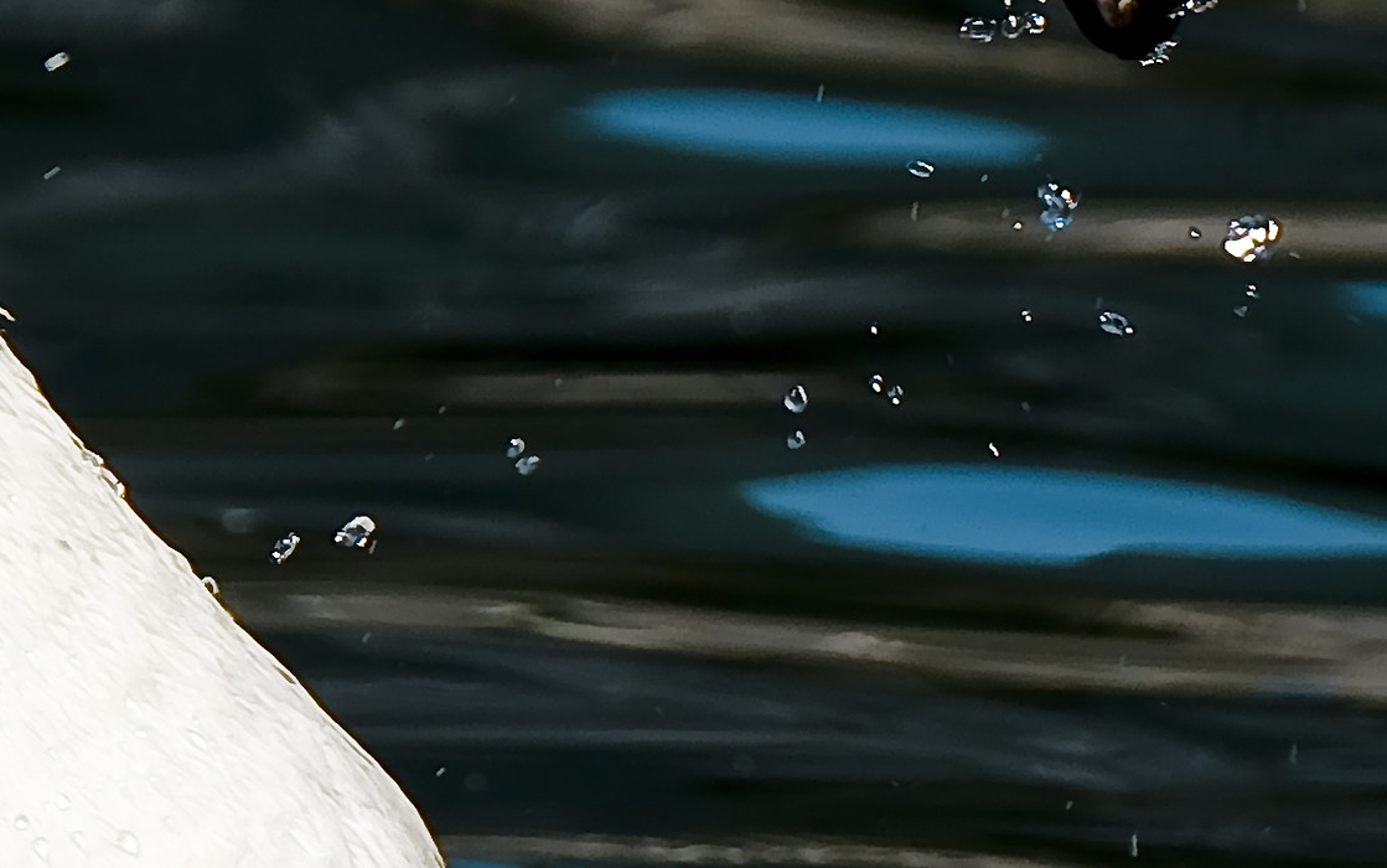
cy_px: -105
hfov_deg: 1.6
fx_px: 49569
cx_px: 529
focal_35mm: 1311
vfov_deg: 1.0
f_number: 8
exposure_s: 1/640
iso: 200
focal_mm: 400
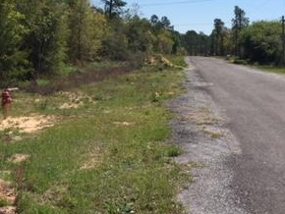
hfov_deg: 30.2
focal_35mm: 64
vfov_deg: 22.8
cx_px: 172
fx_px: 527
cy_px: 60
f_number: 2.2
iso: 32
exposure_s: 1/2639
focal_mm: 4.15
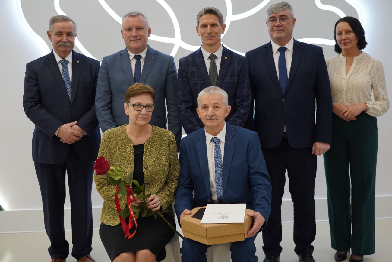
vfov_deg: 28.1
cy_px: 131
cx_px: 196
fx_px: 523
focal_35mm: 48
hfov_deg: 41.1
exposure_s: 1/125
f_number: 4
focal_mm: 48
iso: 1250
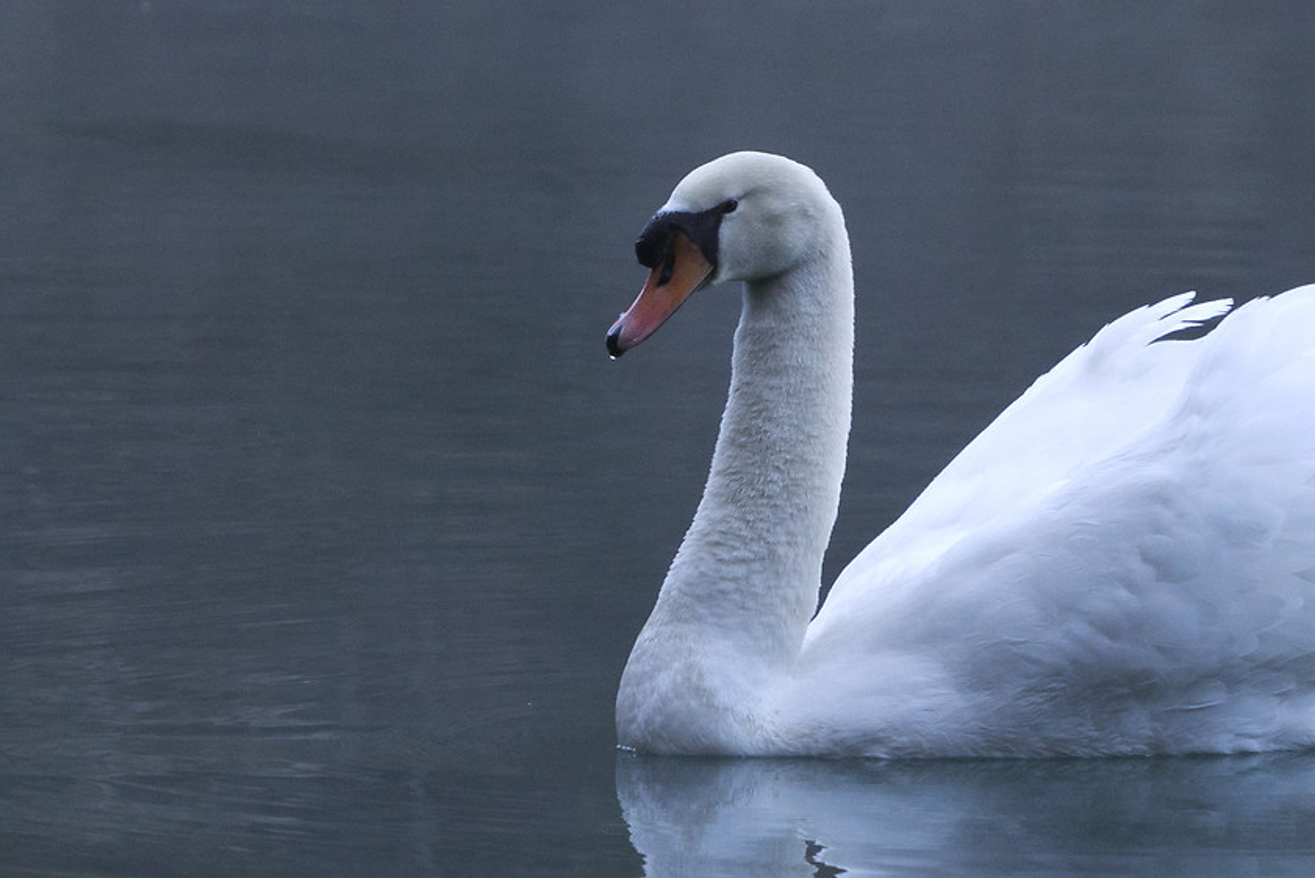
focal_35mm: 371
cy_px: 438
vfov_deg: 3.7
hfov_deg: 5.6
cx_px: 852
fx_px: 13561
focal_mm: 130
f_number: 7.1
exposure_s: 1/320
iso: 1600
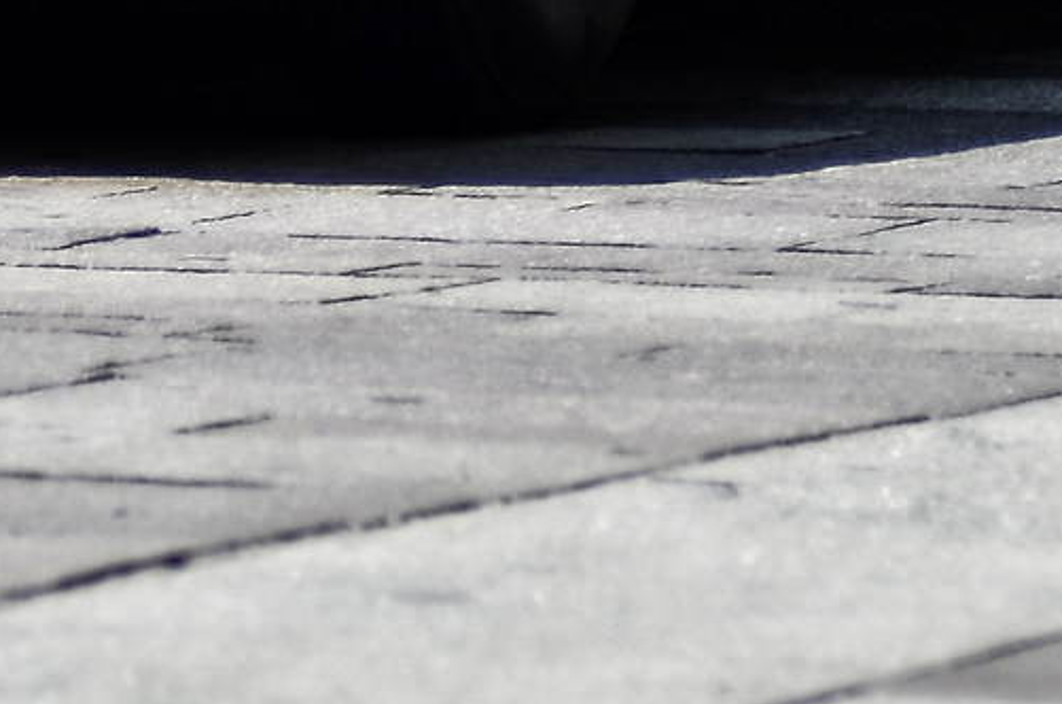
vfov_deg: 2.5
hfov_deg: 3.8
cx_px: -619
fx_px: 15852
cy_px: -915
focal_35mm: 538
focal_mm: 75
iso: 100
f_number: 4
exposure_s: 1/1600
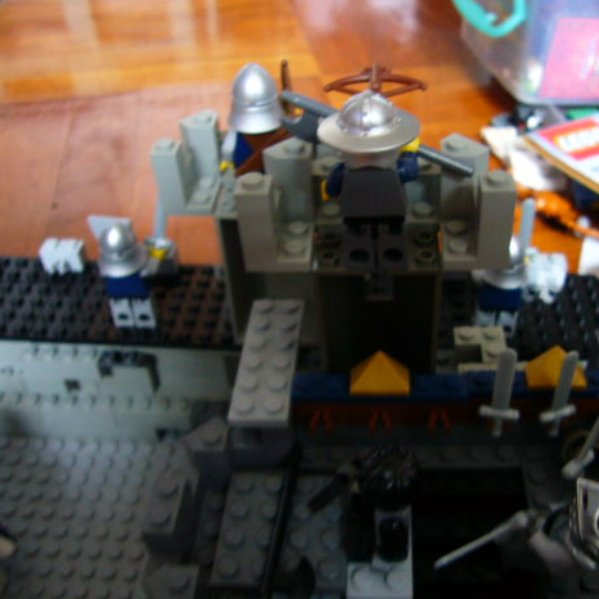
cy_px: 306
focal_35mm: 34
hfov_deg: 48.0
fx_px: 666
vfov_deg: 48.4
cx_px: 373
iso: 125
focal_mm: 4.6
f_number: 2.8
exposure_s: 1/15
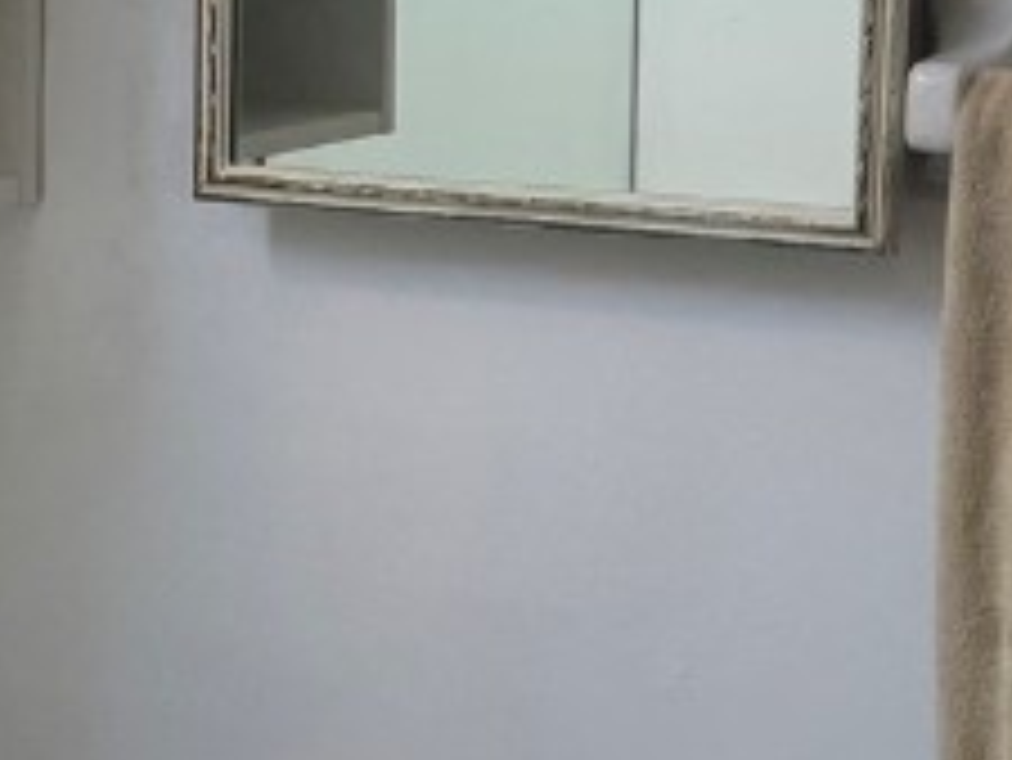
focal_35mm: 109
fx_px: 3188
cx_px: 126
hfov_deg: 17.8
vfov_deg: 13.6
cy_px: 202
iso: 64
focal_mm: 6.76
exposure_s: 1/120
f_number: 1.78
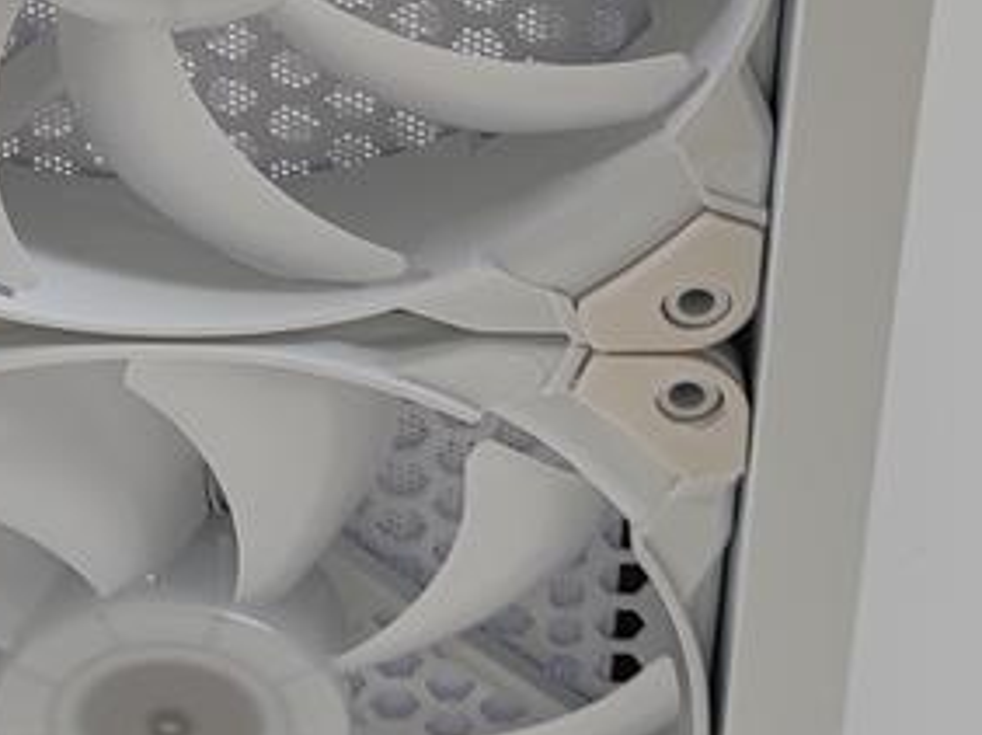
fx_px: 3770
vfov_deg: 10.8
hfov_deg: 14.7
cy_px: -336
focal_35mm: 133
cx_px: 56
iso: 67
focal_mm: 6.78
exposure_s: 1/100
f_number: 1.85
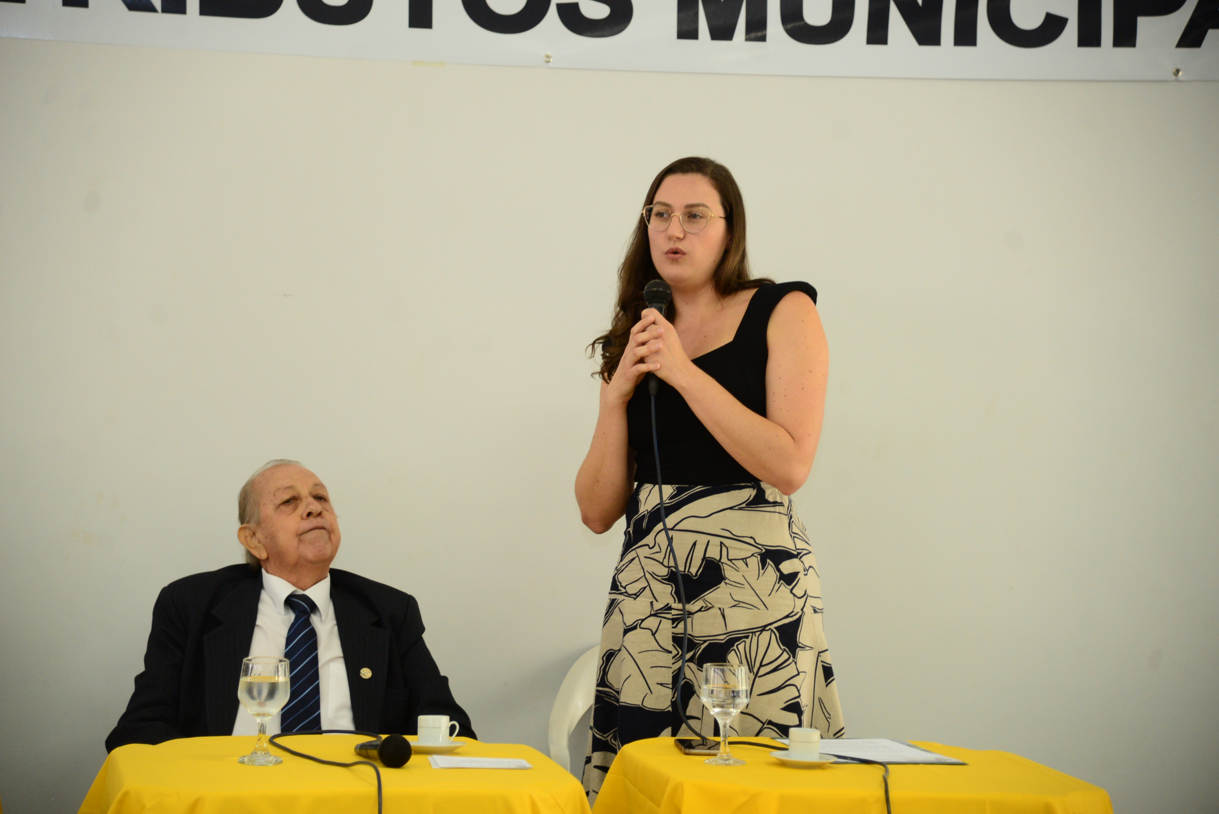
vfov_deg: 14.9
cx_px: 610
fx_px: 3116
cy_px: 407
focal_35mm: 92
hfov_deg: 22.1
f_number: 4
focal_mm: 92
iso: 1600
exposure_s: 1/125
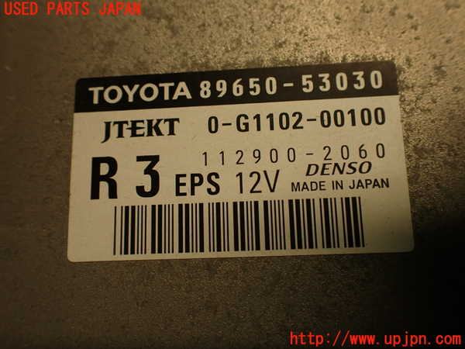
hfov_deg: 56.8
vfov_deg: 44.2
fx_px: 430
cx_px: 232
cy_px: 174
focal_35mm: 32
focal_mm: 5.79
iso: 200
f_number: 2.4
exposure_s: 1/60
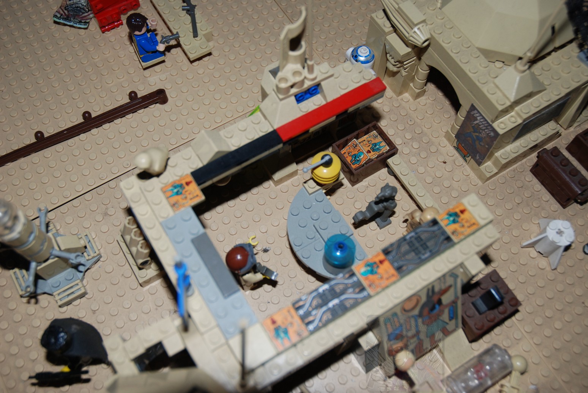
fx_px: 613
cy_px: 196
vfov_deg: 35.6
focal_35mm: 38
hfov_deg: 51.2
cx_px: 294
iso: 200
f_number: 3.8
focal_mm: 25
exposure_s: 1/60
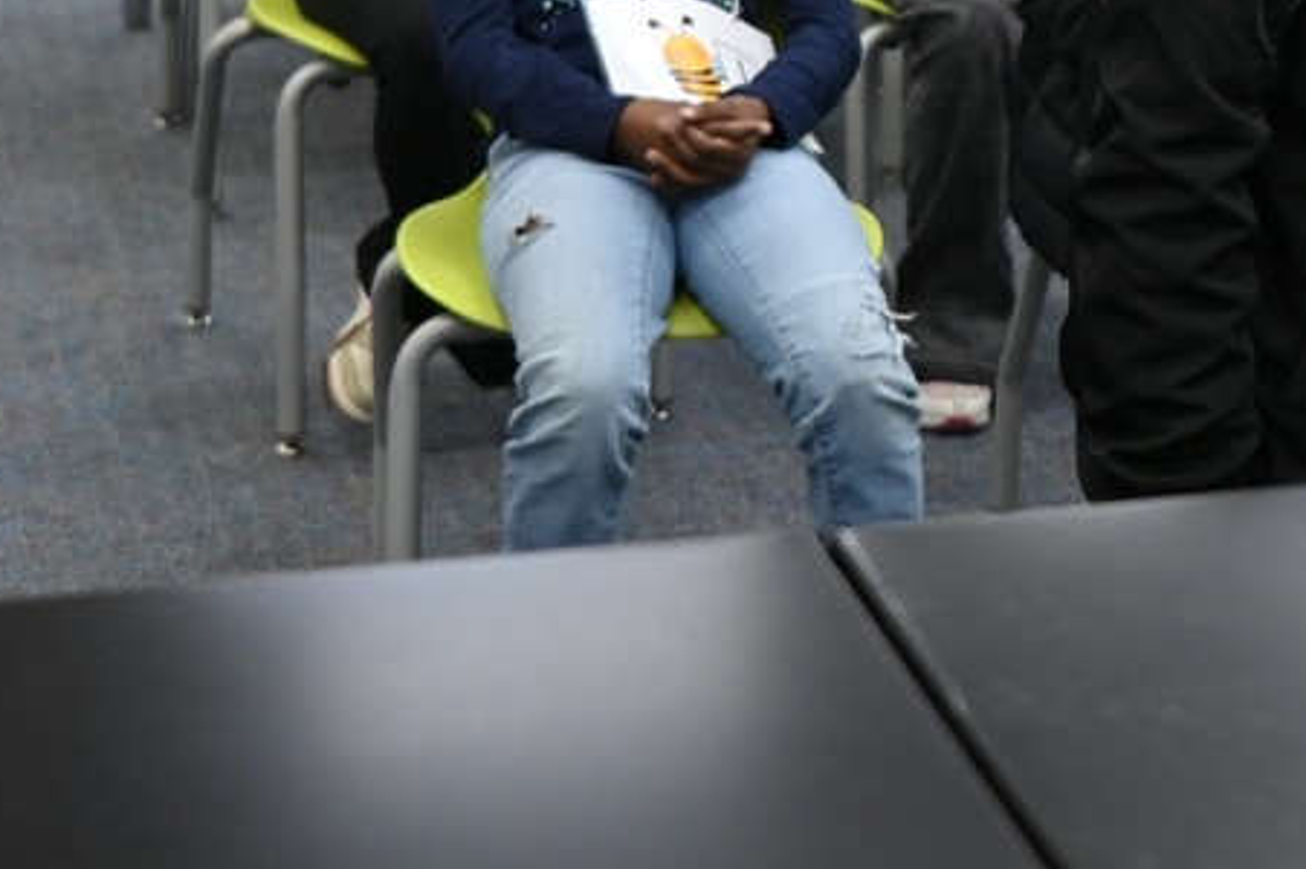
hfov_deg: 33.7
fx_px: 1854
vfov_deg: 24.7
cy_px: -64
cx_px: 1439
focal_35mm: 51
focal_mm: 15
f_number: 1.7
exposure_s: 1/125
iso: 250
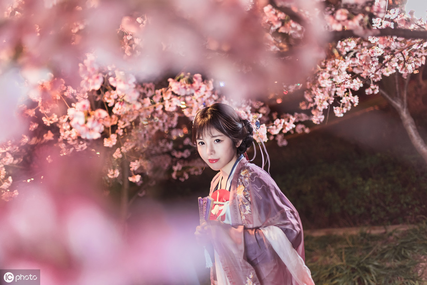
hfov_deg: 54.4
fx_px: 415
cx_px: 214
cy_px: 142
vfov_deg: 37.9
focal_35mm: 35
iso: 1600
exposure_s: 1/20
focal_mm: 35
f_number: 1.8
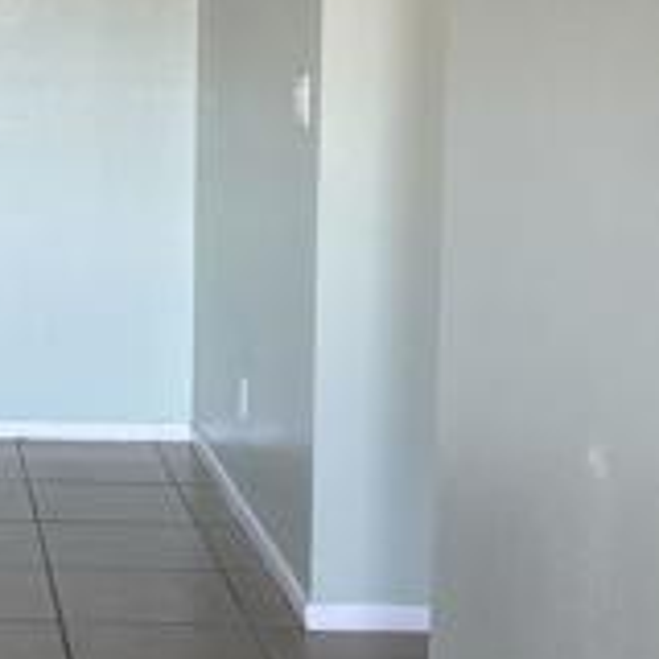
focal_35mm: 92
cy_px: 181
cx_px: -334
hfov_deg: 17.1
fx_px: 1982
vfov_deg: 18.8
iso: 125
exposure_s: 1/61
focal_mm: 5.96
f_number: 1.6
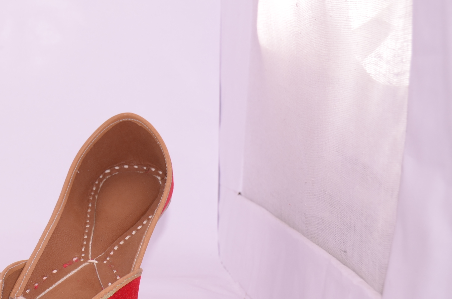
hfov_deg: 25.5
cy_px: 144
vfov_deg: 18.1
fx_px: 940
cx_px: -16
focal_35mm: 75
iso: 100
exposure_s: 1/60
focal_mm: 22
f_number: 5.6
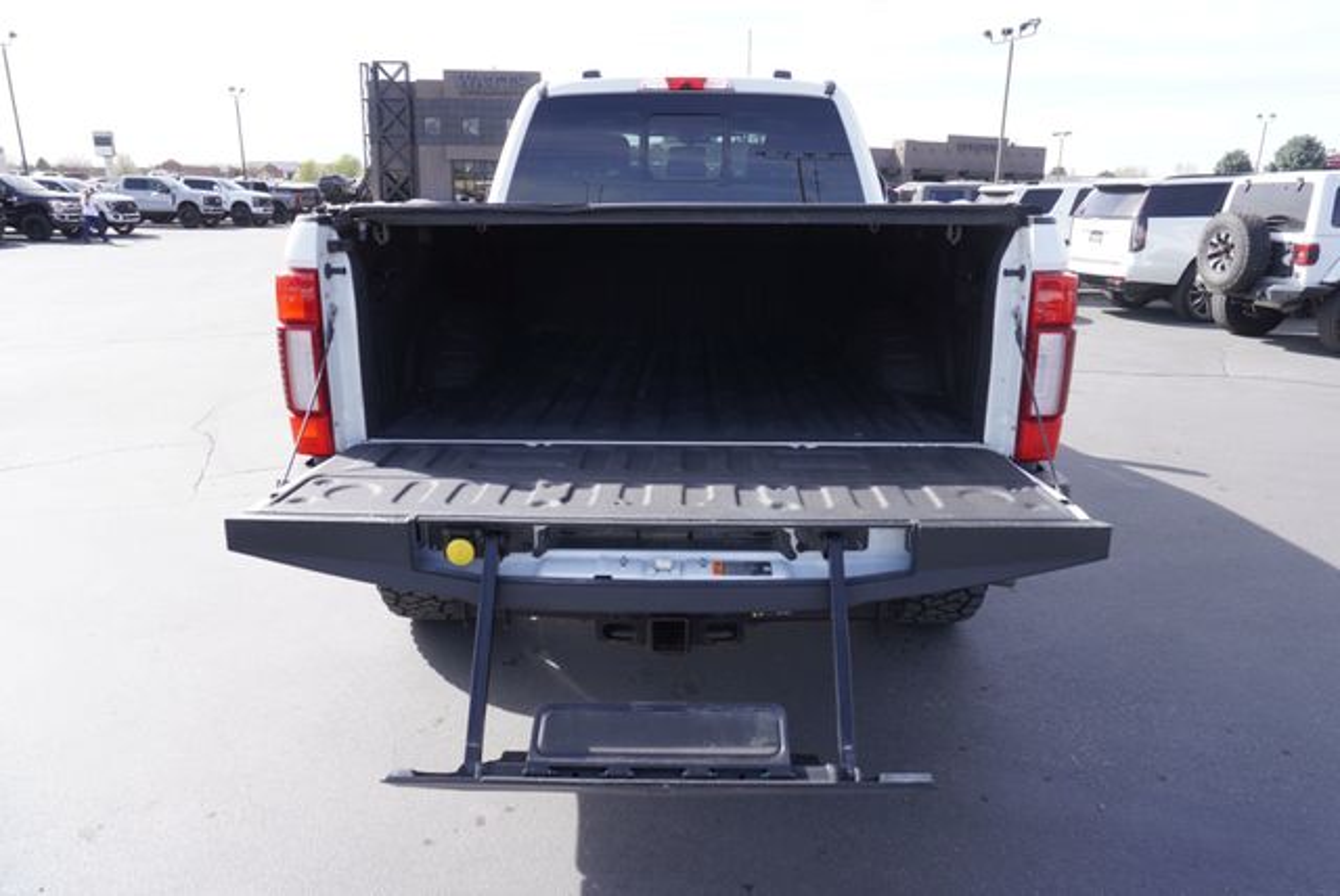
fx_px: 894
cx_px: 670
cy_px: 448
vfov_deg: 53.2
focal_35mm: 24
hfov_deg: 73.7
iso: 100
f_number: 5.6
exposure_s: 1/125
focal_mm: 16
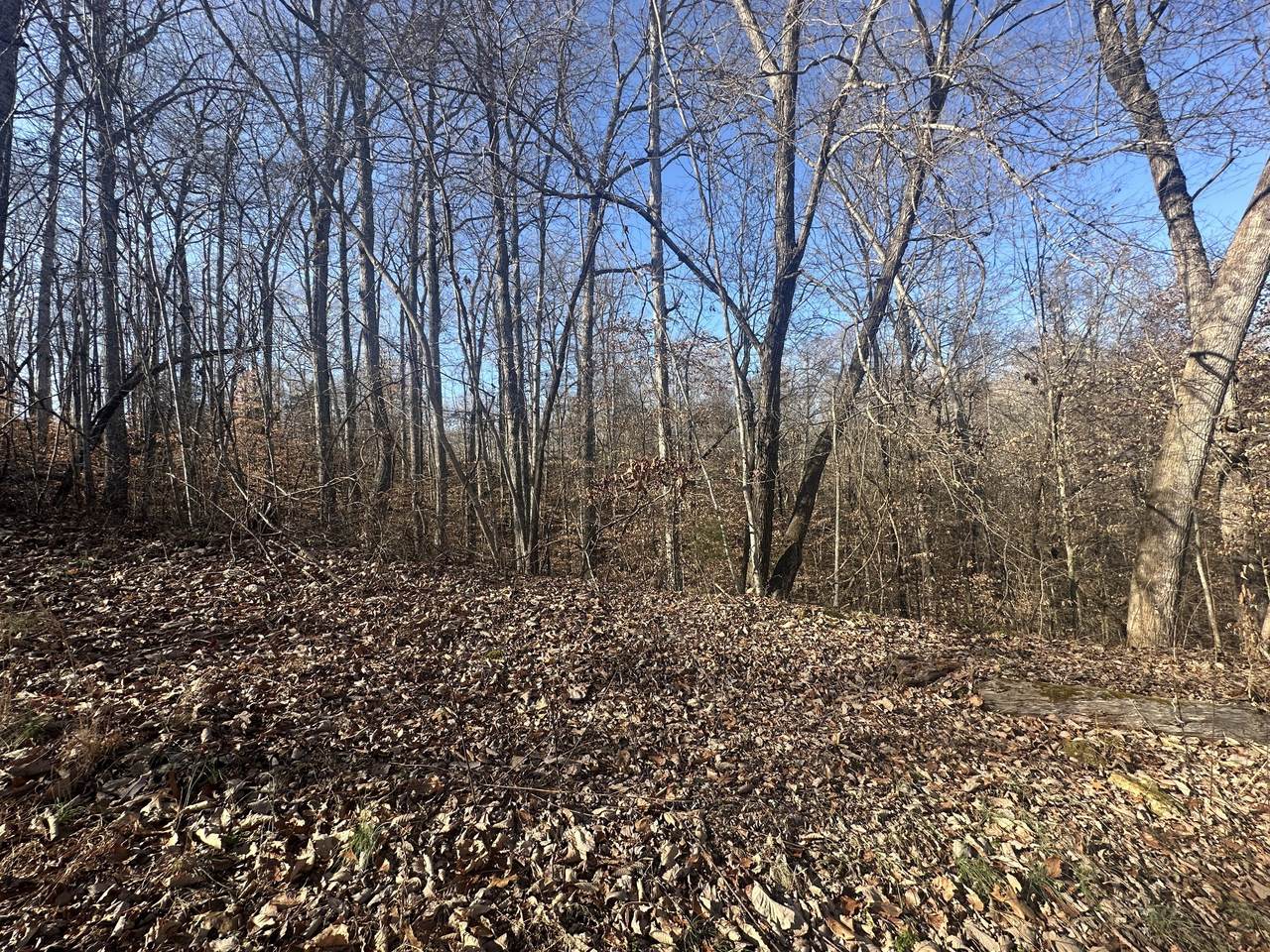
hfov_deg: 102.1
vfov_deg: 85.7
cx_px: 635
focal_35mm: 14
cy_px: 476
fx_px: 514
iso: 40
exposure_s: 1/449
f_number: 2.2
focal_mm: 2.22
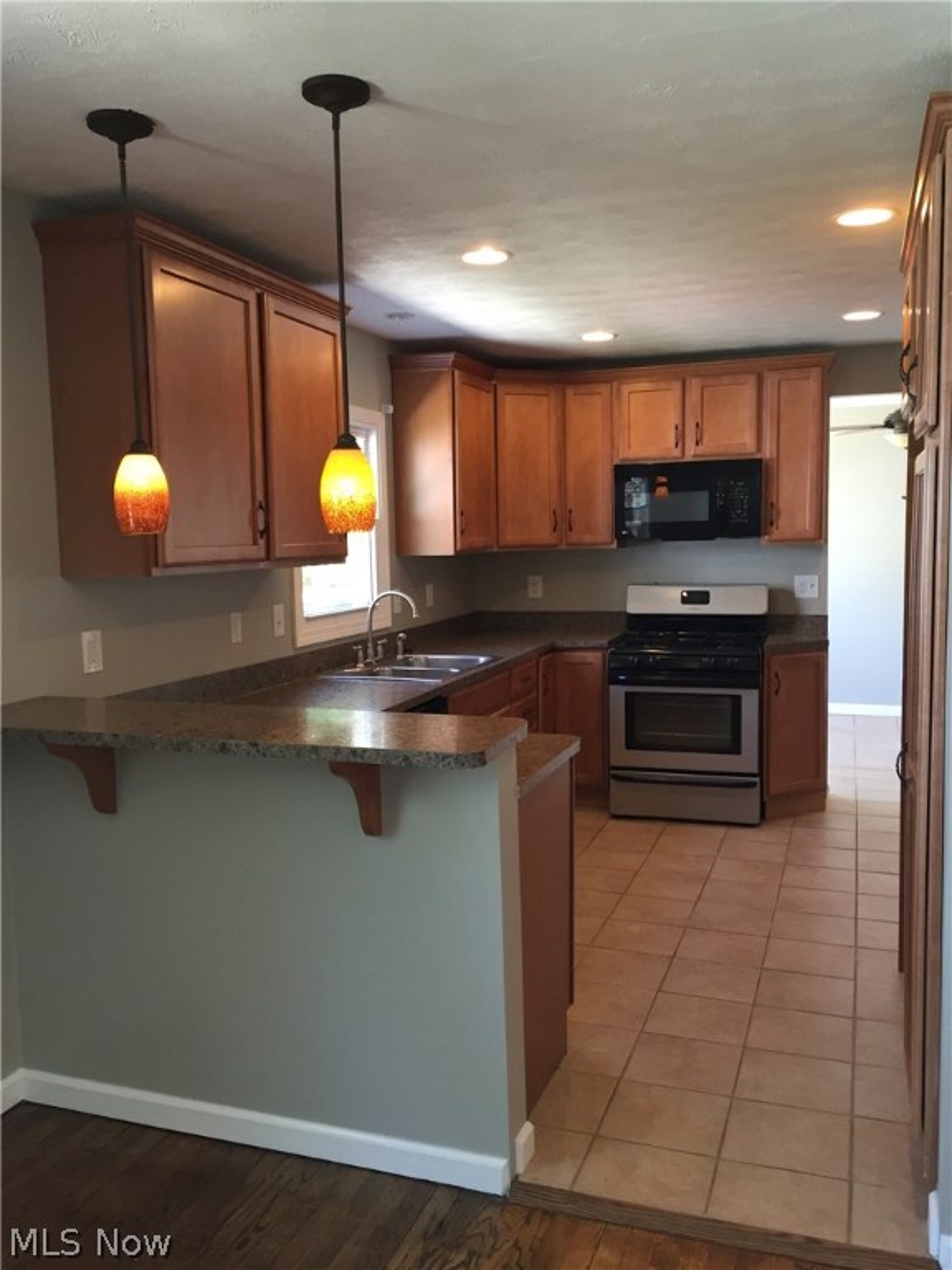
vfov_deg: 61.7
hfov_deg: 48.2
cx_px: 476
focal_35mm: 29
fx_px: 1063
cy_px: 635
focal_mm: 4.15
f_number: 2.2
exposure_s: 1/30
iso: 80
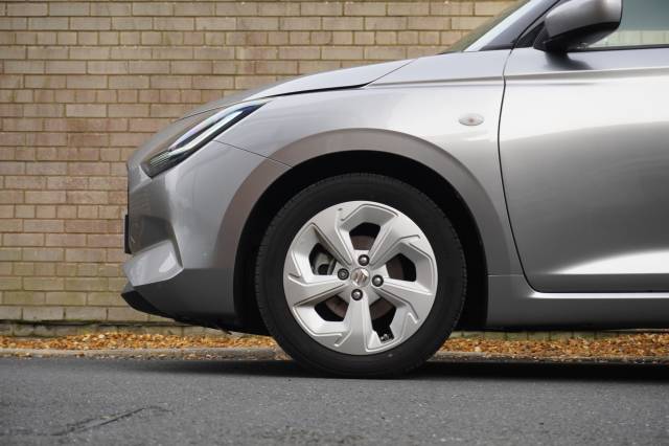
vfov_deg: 21.1
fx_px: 1198
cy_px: 223
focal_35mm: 64
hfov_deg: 31.2
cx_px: 334
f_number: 5.6
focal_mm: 43
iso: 250
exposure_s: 1/160
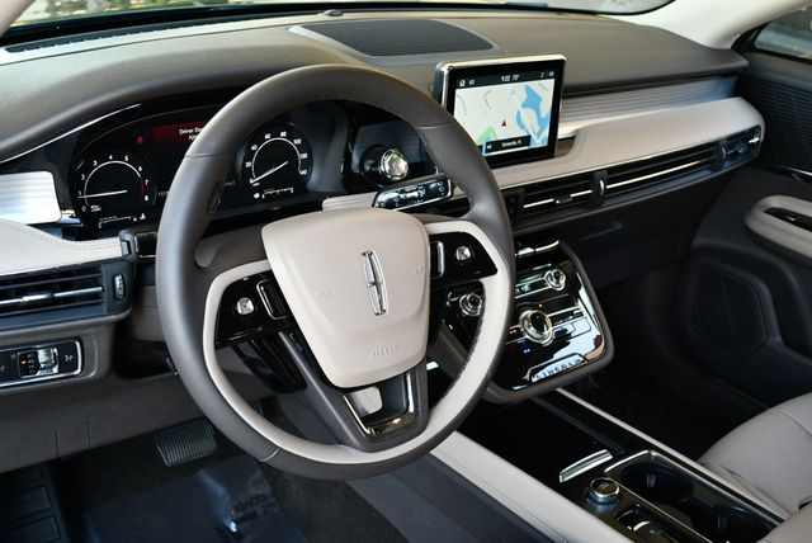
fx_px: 903
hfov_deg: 48.4
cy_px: 272
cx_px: 406
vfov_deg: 33.5
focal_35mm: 40
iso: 800
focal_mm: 20
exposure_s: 1/250
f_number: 3.8
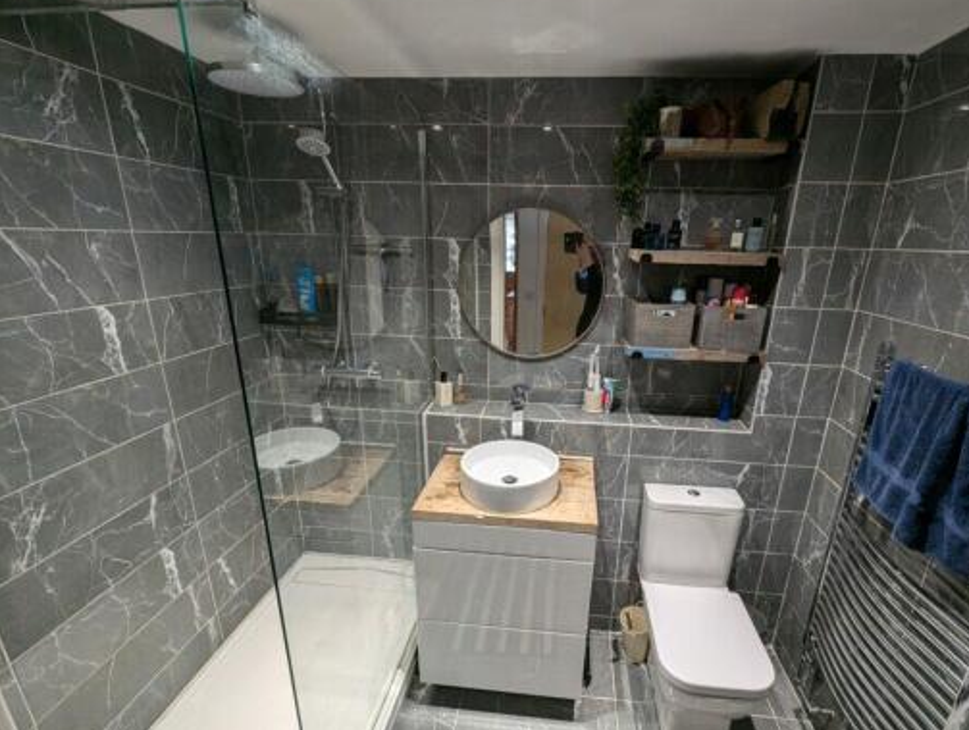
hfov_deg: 97.9
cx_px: 524
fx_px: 421
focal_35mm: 15
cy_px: 392
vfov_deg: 81.8
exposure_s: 1/33.3
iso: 193
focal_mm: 1.95
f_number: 2.2
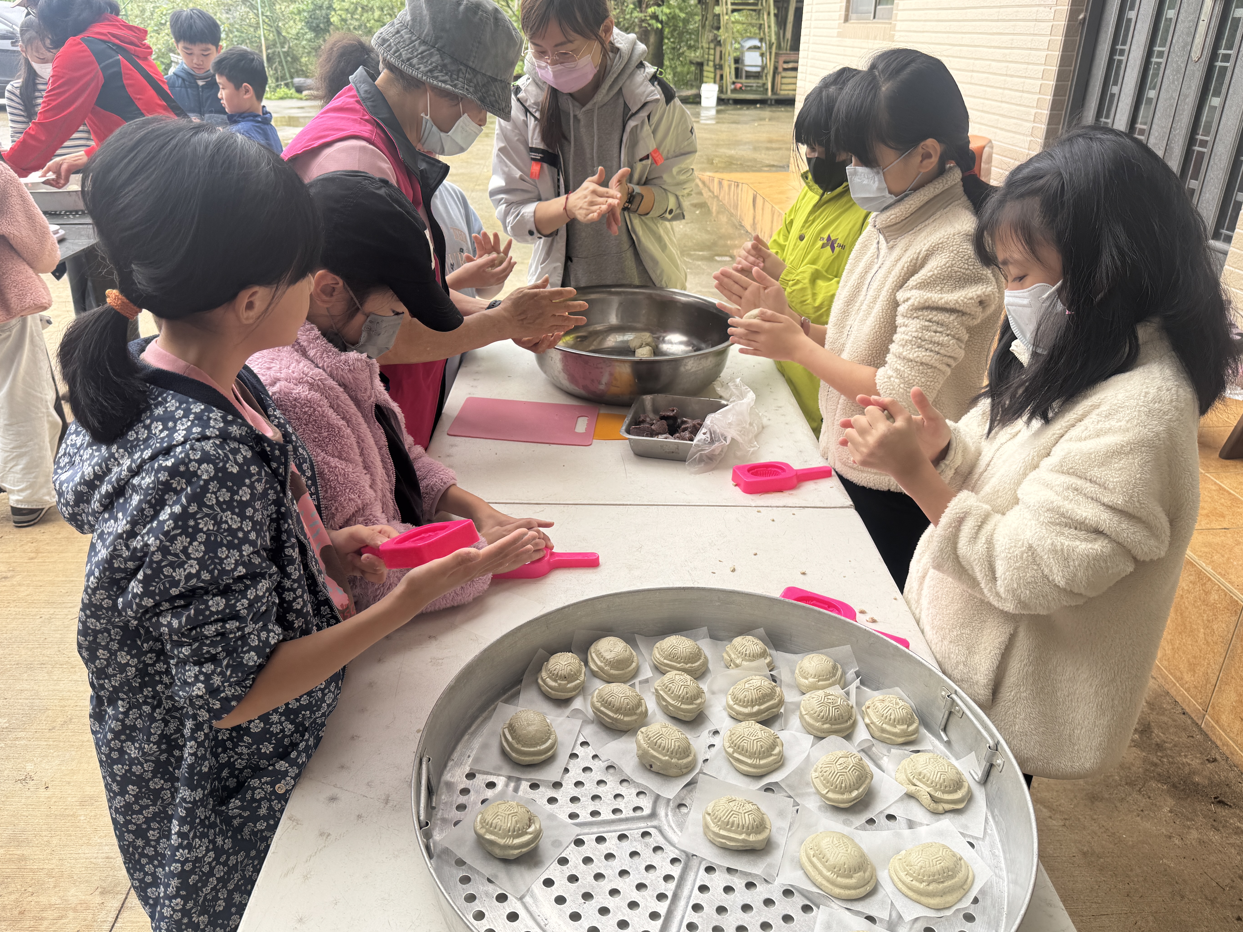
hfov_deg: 69.4
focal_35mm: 25
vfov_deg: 54.9
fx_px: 898
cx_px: 619
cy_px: 463
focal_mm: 6.76
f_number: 1.78
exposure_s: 1/204
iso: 64
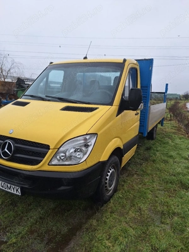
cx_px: 94
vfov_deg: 73.9
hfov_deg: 58.9
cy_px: 126
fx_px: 167
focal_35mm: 23
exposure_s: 1/769
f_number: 1.8
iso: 40
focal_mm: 5.54
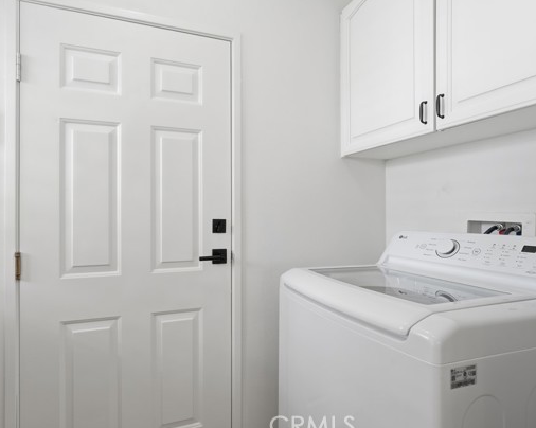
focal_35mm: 19
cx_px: 224
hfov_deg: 82.6
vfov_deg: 70.8
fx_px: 301
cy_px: 215
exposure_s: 1/250
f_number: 8
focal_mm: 16
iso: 320
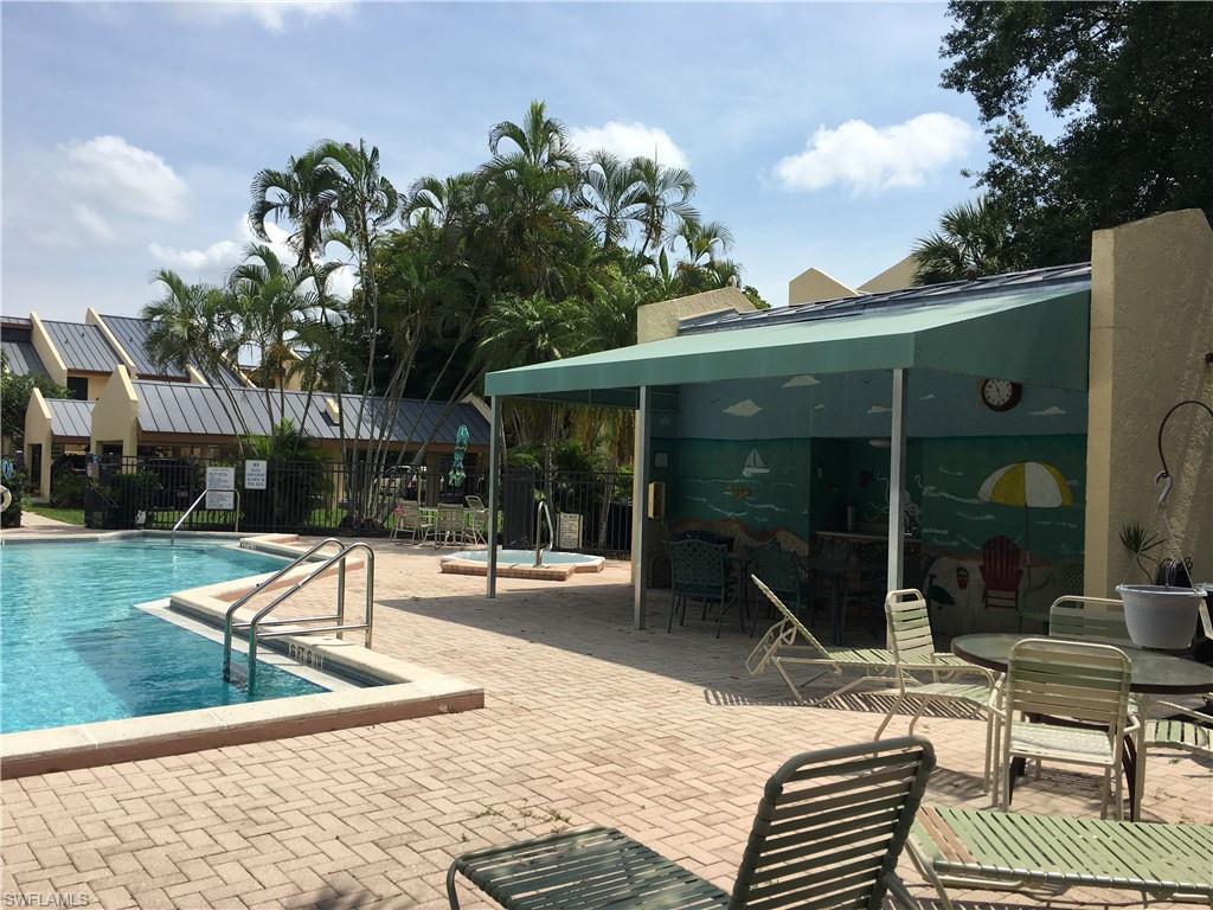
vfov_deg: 48.2
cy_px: 455
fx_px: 1016
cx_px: 606
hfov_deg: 61.7
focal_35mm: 29
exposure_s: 1/1876
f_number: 2.2
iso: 25
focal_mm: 4.15
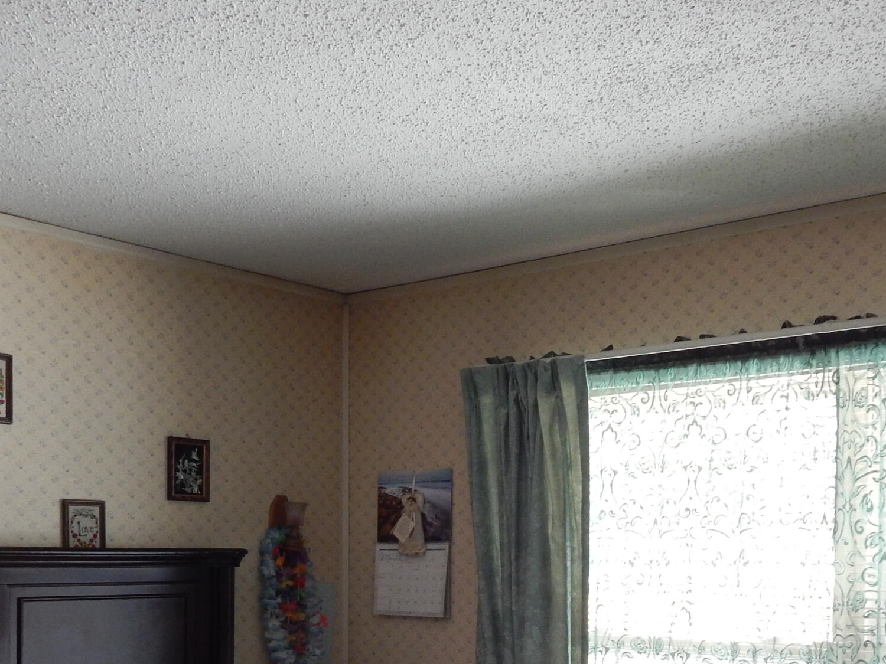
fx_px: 1177
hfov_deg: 41.2
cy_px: 610
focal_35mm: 46
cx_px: 457
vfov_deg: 30.0
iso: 280
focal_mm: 4
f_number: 3
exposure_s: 1/30
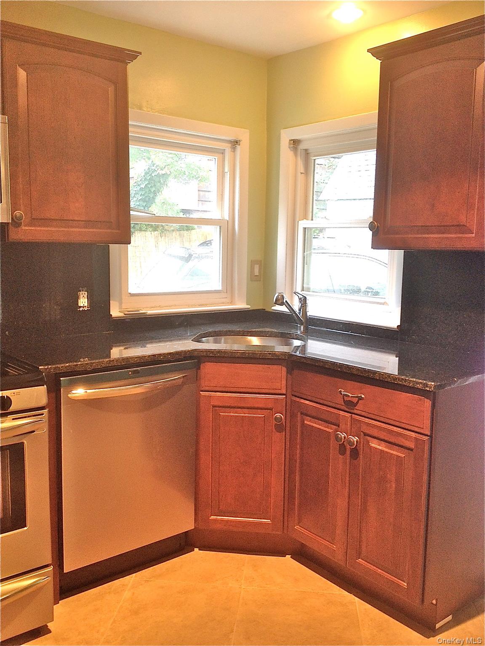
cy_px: 323
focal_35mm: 35
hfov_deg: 40.7
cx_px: 242
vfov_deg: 52.6
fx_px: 654
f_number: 2.4
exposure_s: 1/20
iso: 64
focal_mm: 4.28
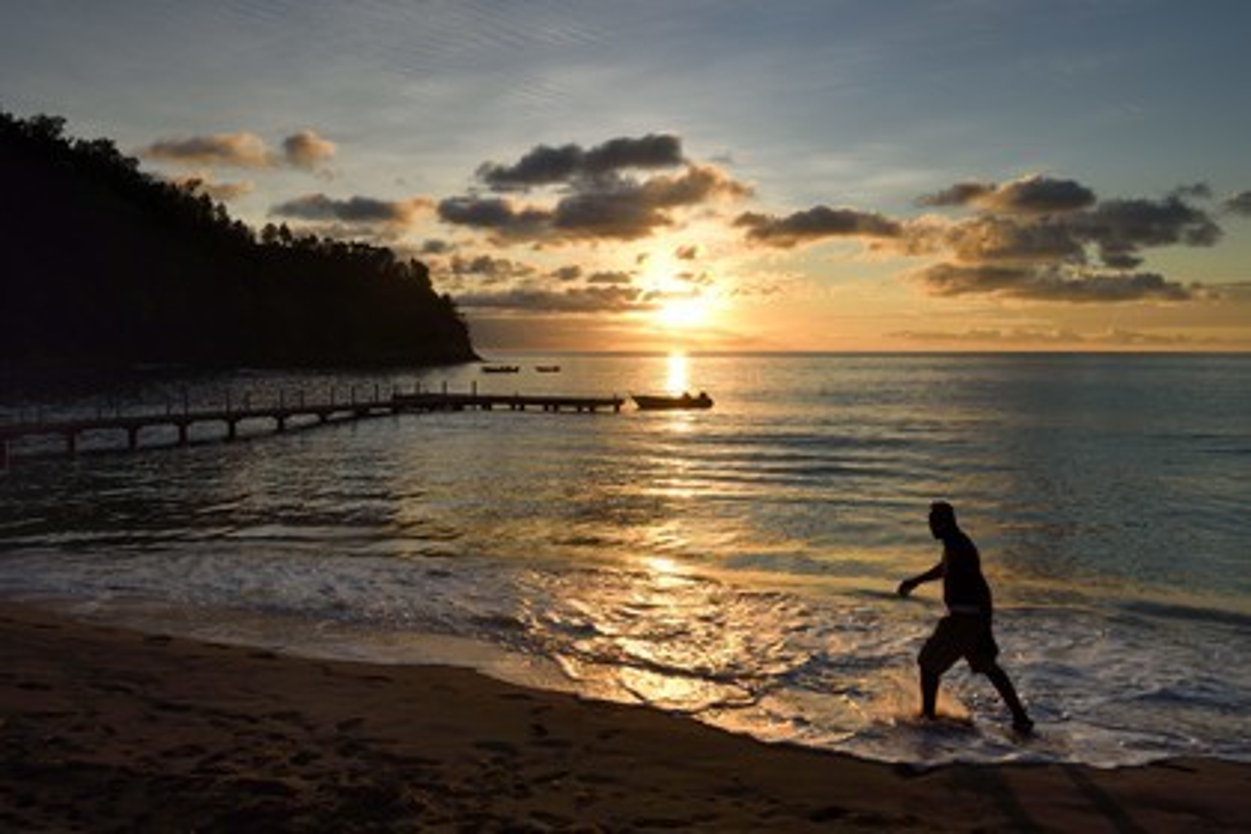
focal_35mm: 29
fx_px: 1008
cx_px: 626
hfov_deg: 63.7
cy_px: 417
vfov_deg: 45.0
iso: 200
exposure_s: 1/250
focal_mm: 29
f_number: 16
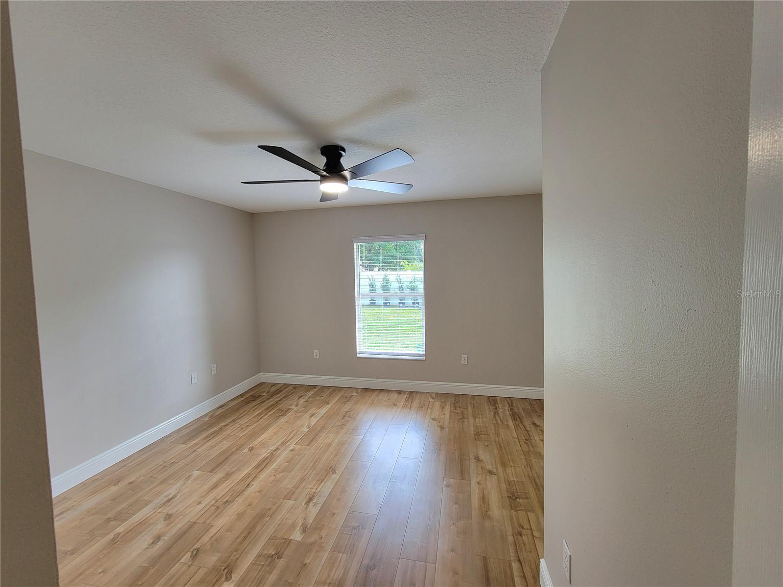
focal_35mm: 13
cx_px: 392
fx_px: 294
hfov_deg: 106.2
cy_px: 294
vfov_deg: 89.9
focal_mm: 2.2
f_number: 2.2
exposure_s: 1/60.2
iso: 100
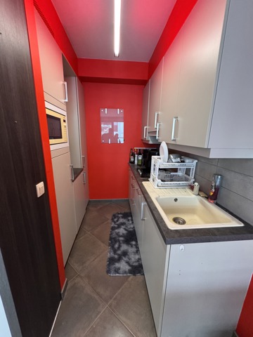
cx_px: 126
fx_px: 136
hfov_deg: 85.7
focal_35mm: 14
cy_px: 168
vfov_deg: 102.1
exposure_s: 1/50
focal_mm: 2.22
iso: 500
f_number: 2.2
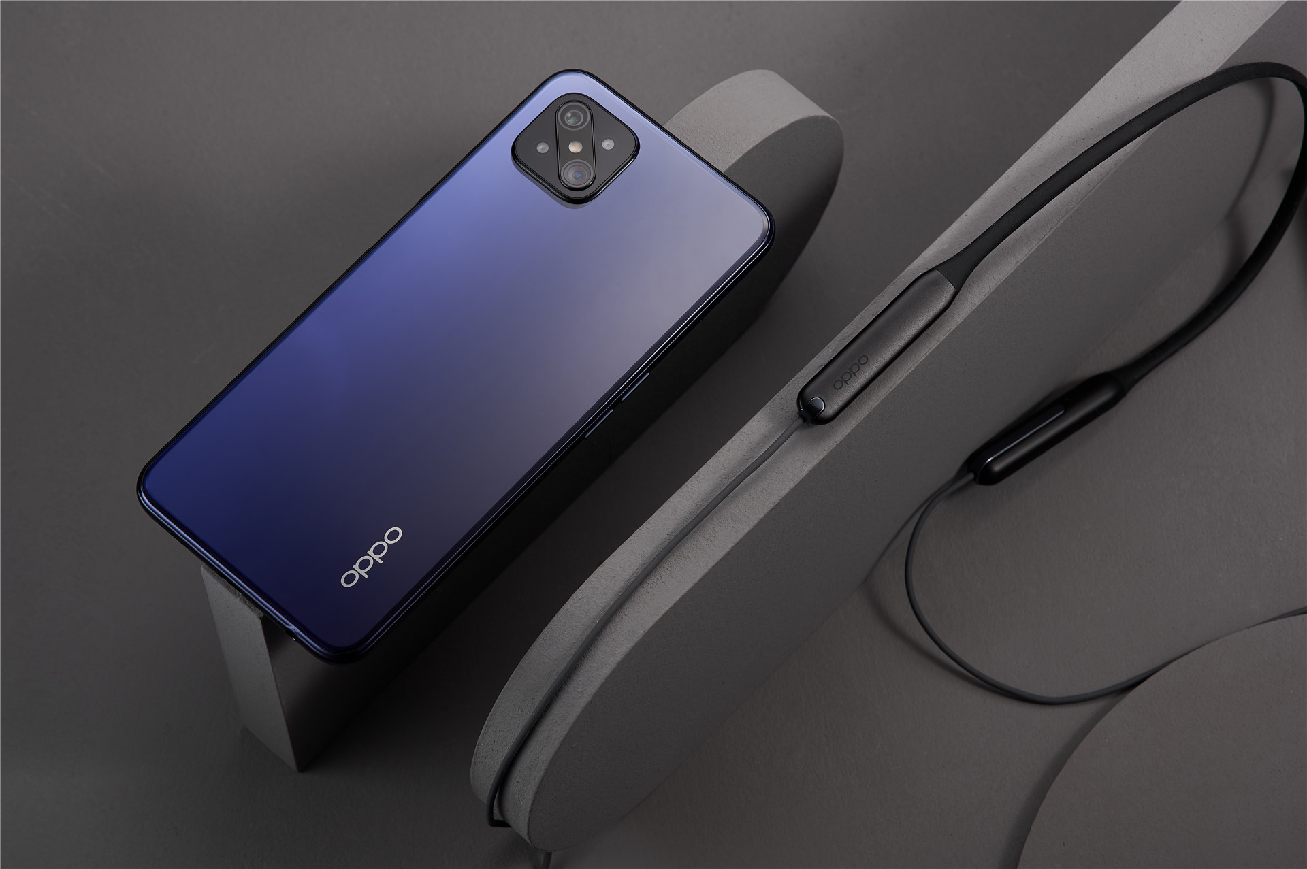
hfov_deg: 19.5
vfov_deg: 13.0
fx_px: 3809
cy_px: 434
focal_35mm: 105
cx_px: 654
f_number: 14
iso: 63
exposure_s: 1/160
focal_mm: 105
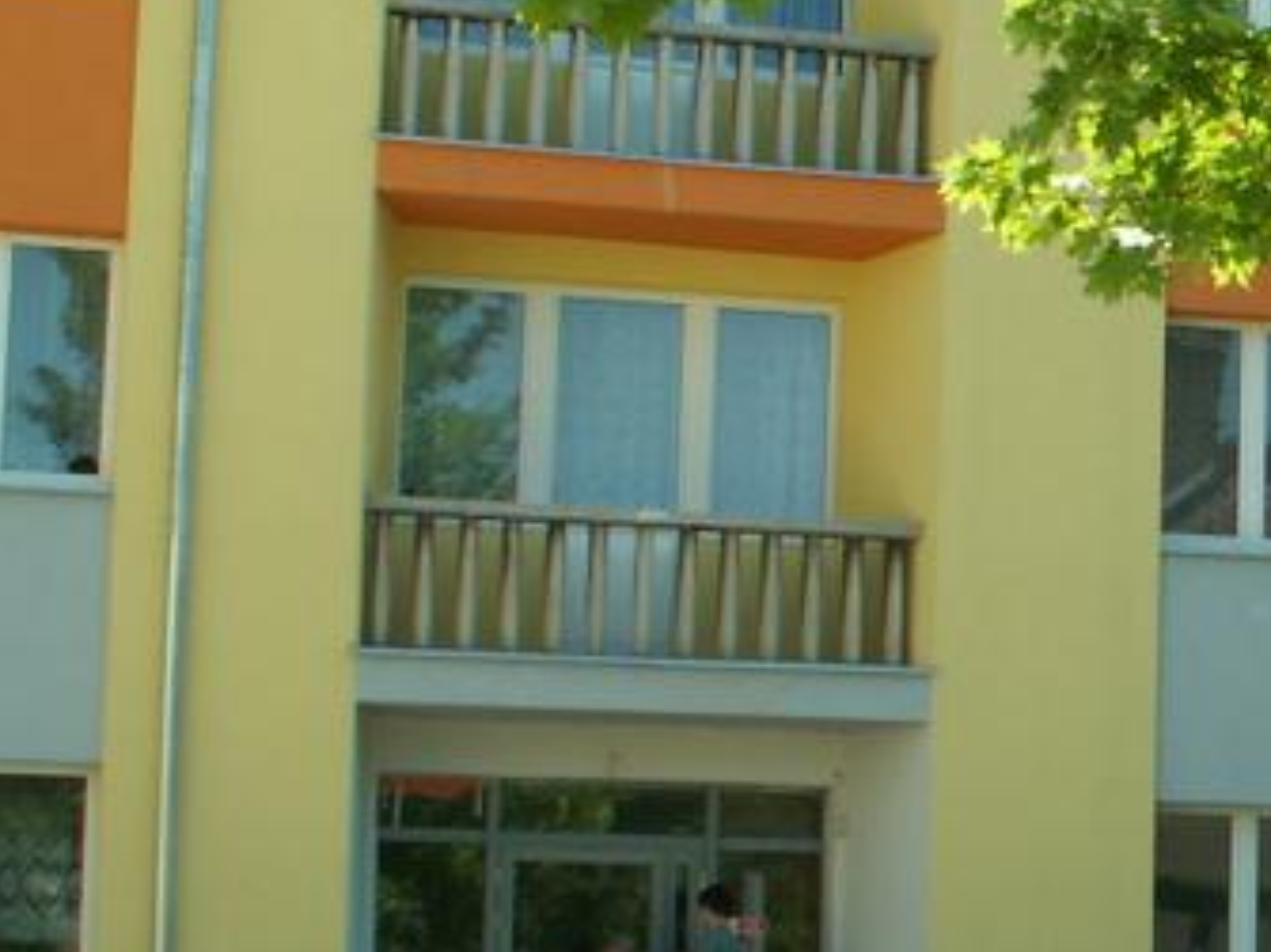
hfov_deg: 17.4
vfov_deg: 13.8
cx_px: 1575
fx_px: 3927
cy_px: 504
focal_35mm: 107
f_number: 5
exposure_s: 1/125
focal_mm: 5.86
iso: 50
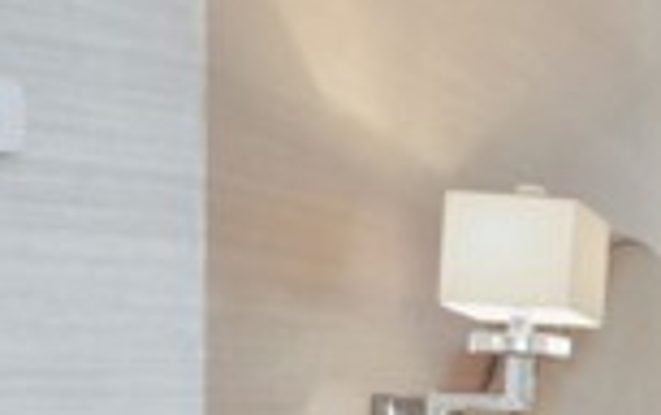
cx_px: 1339
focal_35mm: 71
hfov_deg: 18.4
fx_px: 1280
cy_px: 467
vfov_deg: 17.7
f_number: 5.6
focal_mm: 8
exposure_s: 1/40
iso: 1600
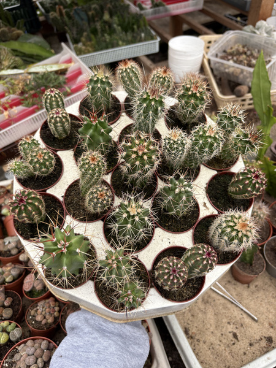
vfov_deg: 67.3
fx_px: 276
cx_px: 138
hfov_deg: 53.1
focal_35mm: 26
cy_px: 184
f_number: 1.6
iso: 50
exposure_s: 1/121
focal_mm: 5.96
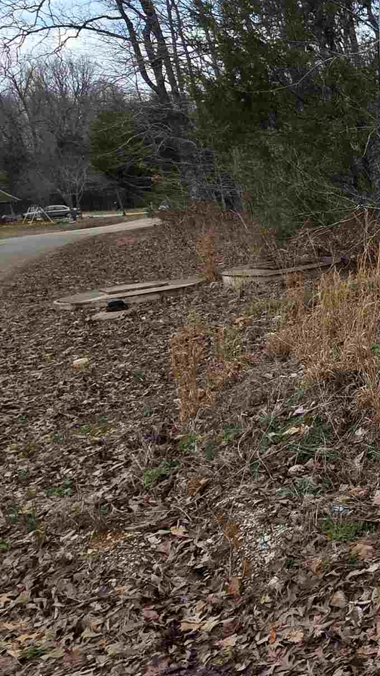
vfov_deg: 54.9
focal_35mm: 36
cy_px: 272
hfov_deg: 22.1
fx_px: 645
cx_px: 662
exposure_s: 1/845
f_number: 1.9
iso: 40
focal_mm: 2.2
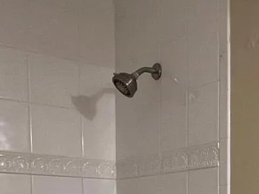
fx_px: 501
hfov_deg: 25.8
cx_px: 314
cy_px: 264
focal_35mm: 67
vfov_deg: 19.9
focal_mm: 1.57
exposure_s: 1/60
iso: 200
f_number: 1.8
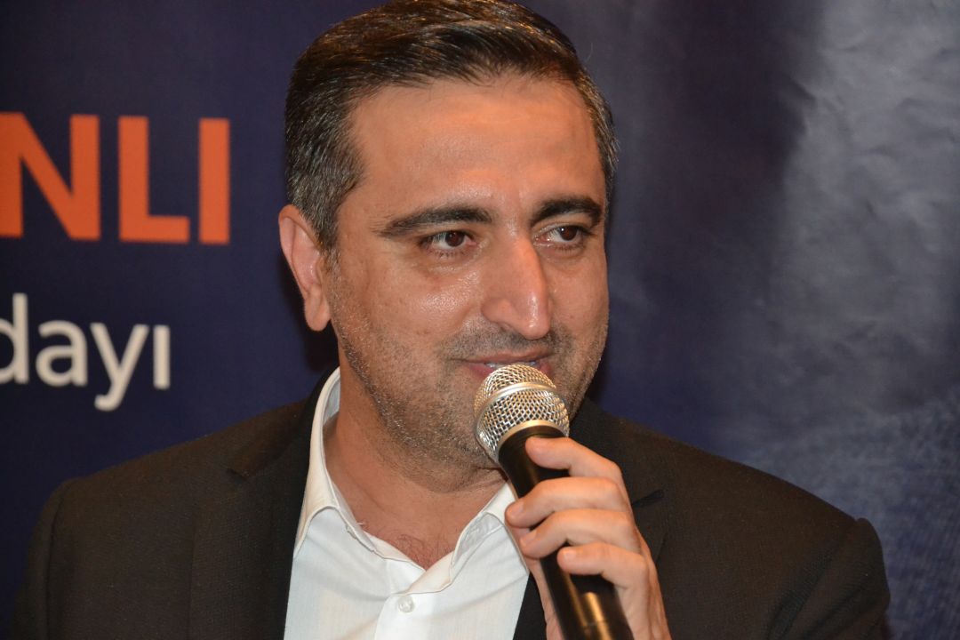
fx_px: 4480
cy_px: 320
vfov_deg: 8.2
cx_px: 480
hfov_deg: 12.2
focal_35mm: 168
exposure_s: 1/60
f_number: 5.6
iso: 3200
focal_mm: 112
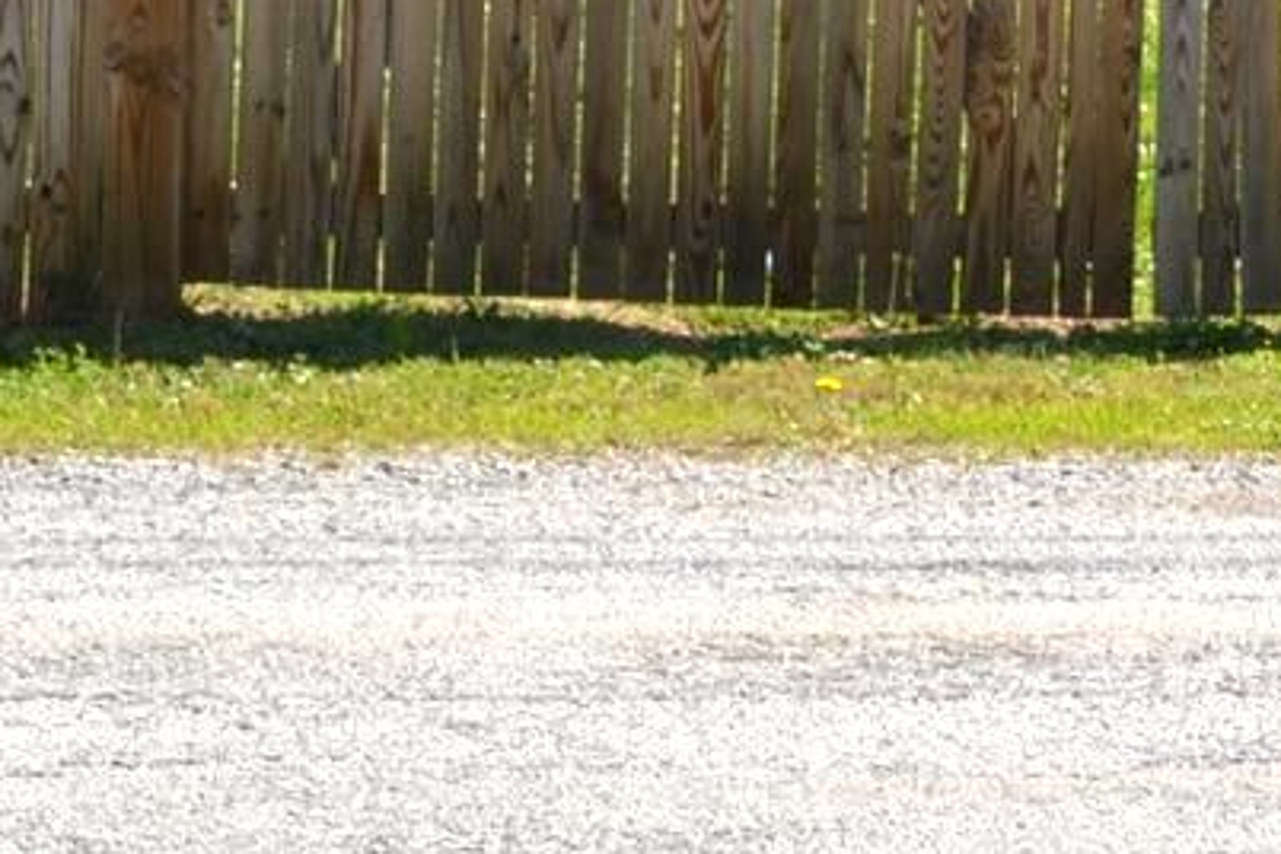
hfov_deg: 12.4
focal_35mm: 153
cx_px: 2192
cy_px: -460
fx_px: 5444
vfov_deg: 8.7
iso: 100
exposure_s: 1/200
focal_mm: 20
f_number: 7.1
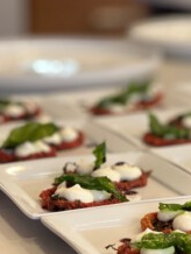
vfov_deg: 14.0
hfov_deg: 10.5
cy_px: 136
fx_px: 1035
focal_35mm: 141
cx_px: 164
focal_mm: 9
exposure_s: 1/40
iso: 320
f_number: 2.8
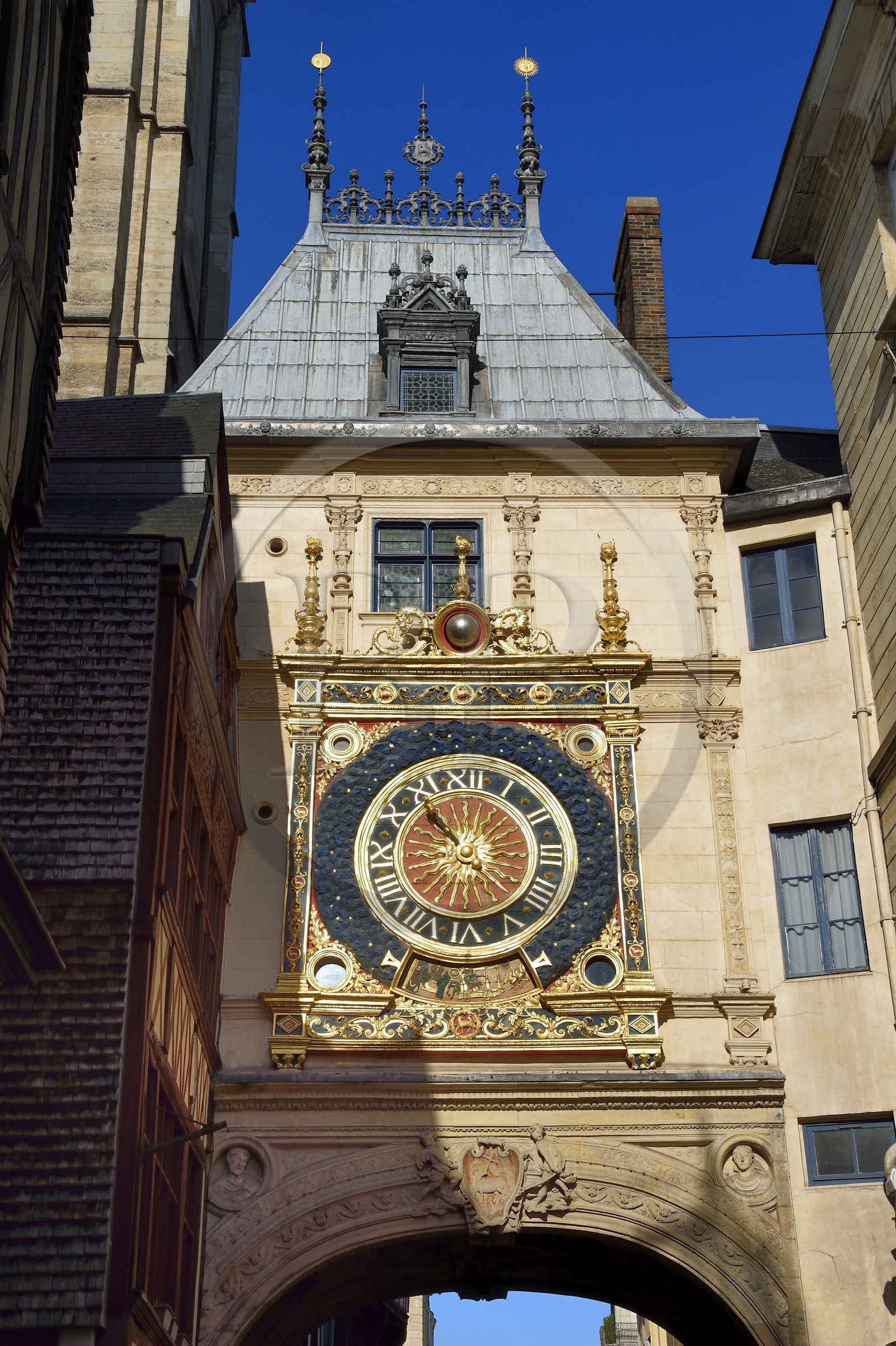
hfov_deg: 28.1
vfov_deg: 41.1
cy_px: 673
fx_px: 1793
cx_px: 448
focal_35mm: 48
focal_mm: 48
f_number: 16
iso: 200
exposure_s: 1/200
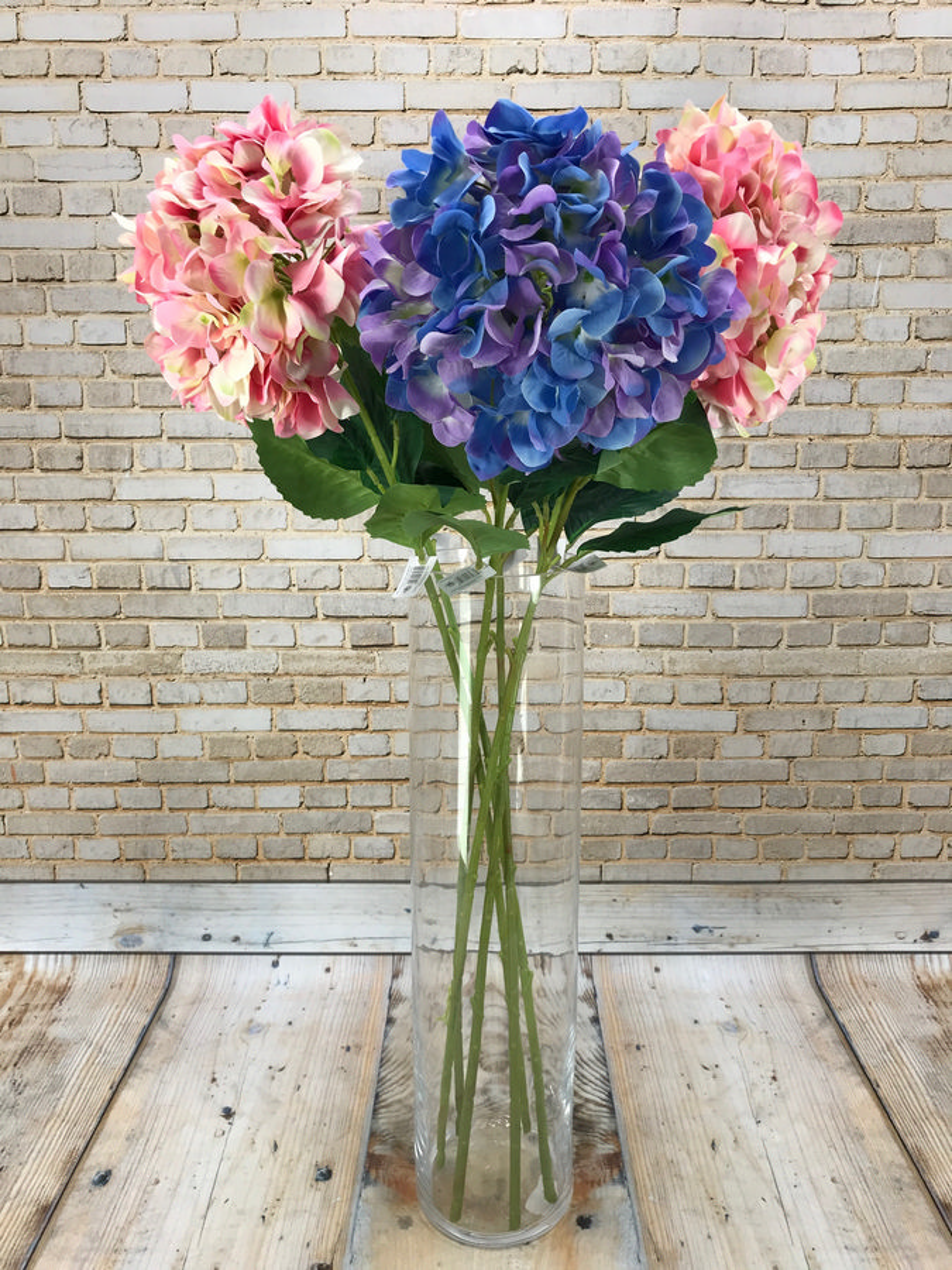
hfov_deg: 49.7
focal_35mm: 28
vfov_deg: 63.4
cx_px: 476
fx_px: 1027
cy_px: 635
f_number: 1.8
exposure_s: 1/100
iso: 25
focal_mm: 3.99
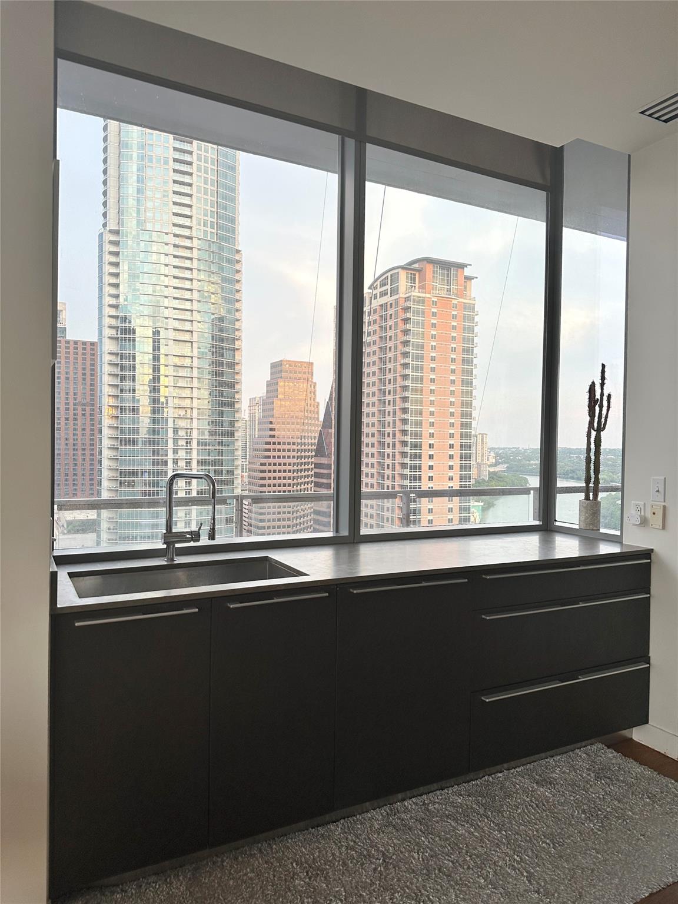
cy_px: 452
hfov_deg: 56.8
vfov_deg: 71.6
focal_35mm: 24
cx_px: 339
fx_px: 627
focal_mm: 6.86
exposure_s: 1/121
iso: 80
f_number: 1.78
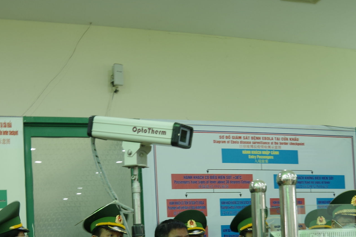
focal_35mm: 57
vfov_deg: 22.7
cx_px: 192
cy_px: 249
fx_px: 564
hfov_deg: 35.0
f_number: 3.5
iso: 200
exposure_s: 1/8
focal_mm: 18
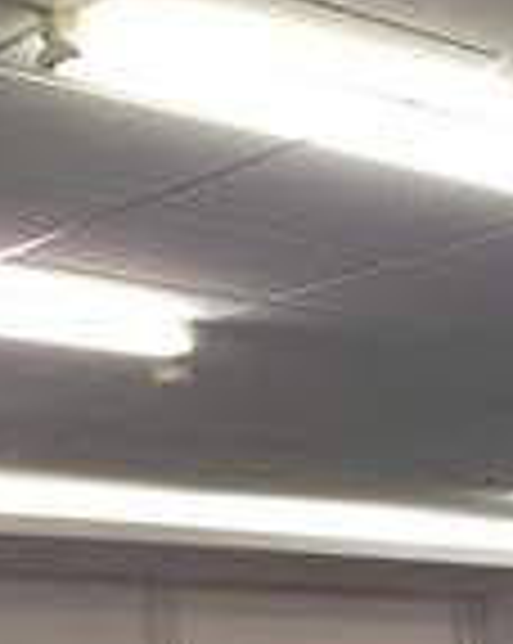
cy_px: 799
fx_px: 2149
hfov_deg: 11.8
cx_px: 1107
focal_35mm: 113
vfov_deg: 16.3
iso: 50
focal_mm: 4.12
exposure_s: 1/30
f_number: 2.4
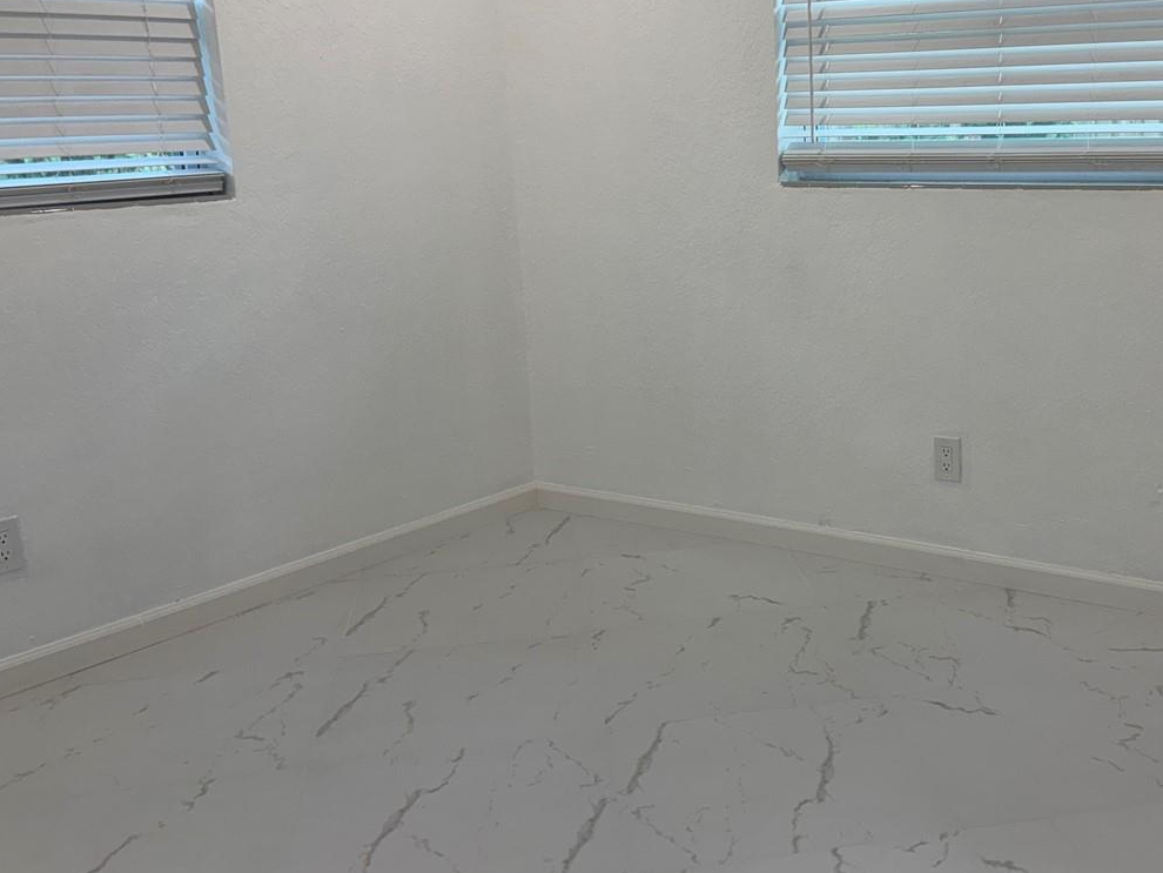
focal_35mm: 42
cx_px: 826
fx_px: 1411
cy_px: 409
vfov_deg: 34.4
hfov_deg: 43.8
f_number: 1.6
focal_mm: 5.96
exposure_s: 1/169
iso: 40
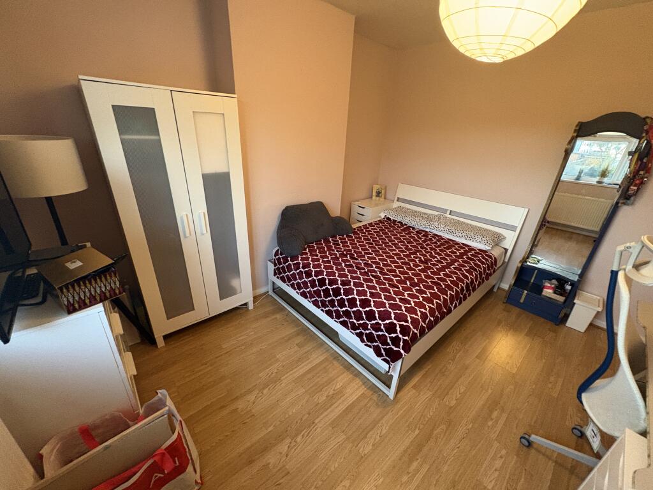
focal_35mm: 14
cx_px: 326
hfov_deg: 102.1
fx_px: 264
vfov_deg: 85.7
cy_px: 245
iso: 500
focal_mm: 2.22
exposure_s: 1/50
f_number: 2.2
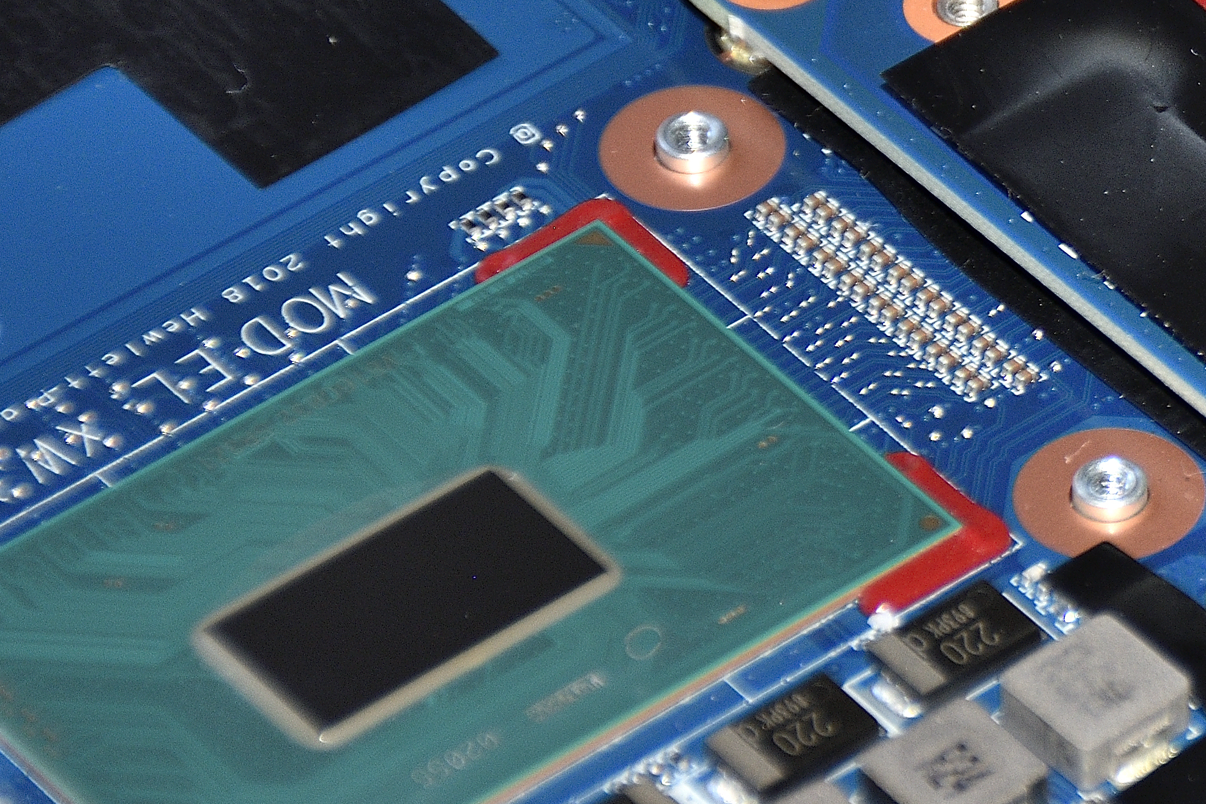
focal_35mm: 411
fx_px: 13767
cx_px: 1750
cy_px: -29
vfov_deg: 3.3
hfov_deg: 5.0
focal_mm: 90
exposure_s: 1/30
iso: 200
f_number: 5.6
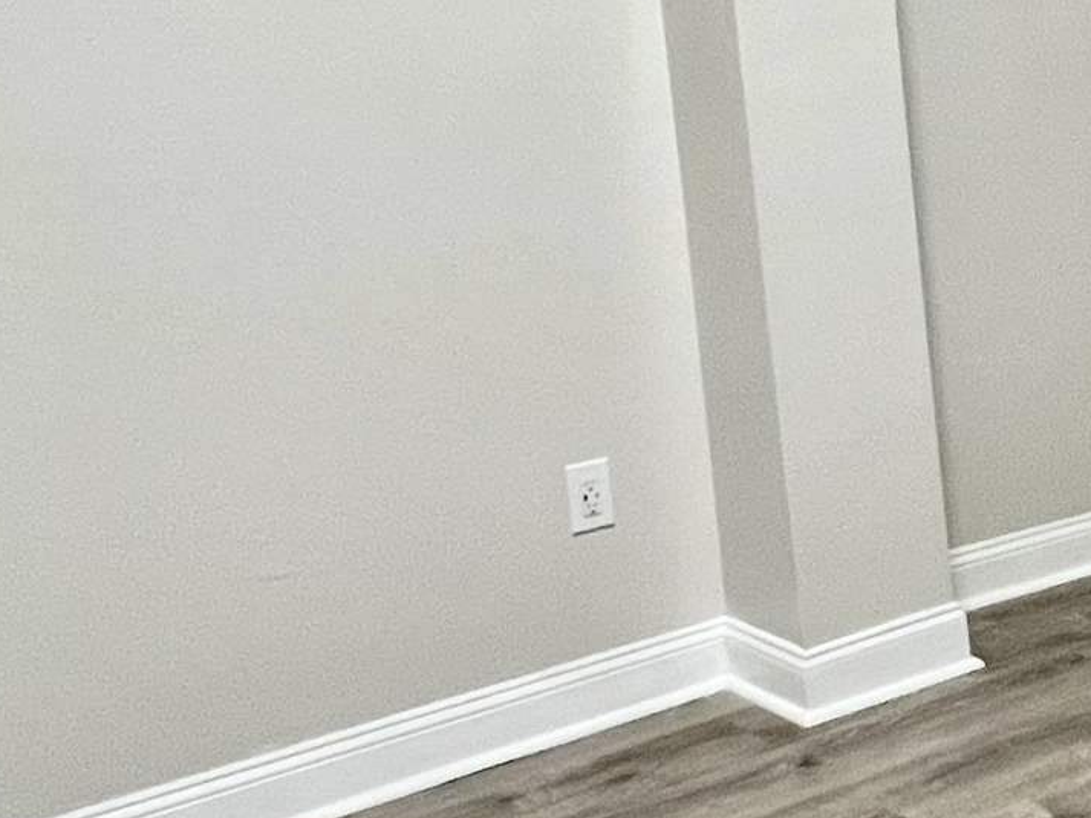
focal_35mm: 56
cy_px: 269
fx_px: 1765
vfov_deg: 26.0
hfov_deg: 29.9
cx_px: 1278
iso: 250
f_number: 1.8
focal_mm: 1.57
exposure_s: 1/60
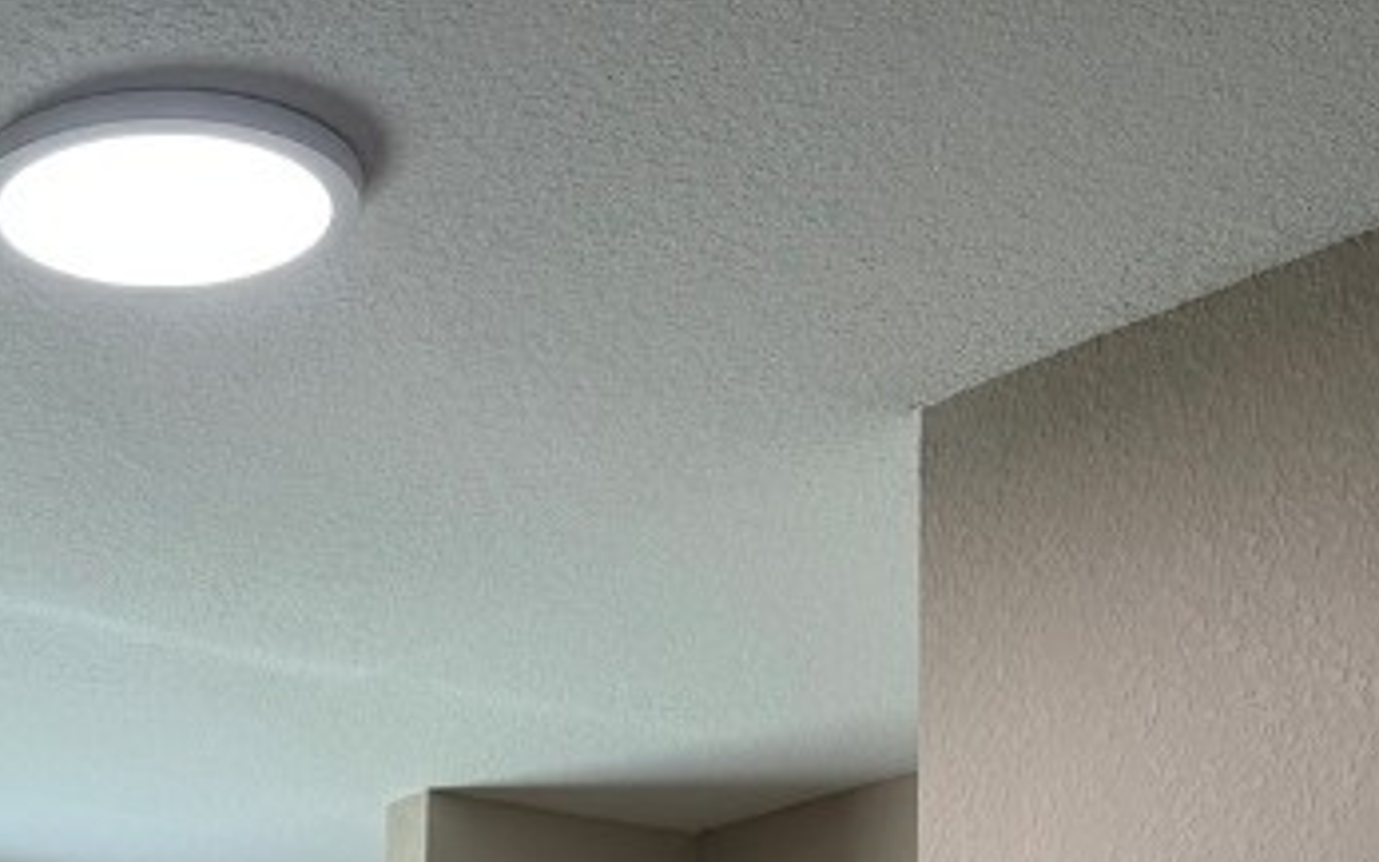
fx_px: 2819
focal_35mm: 75
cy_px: 1454
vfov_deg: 15.4
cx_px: -131
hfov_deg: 25.5
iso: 64
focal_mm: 6.76
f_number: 1.78
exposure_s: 1/121
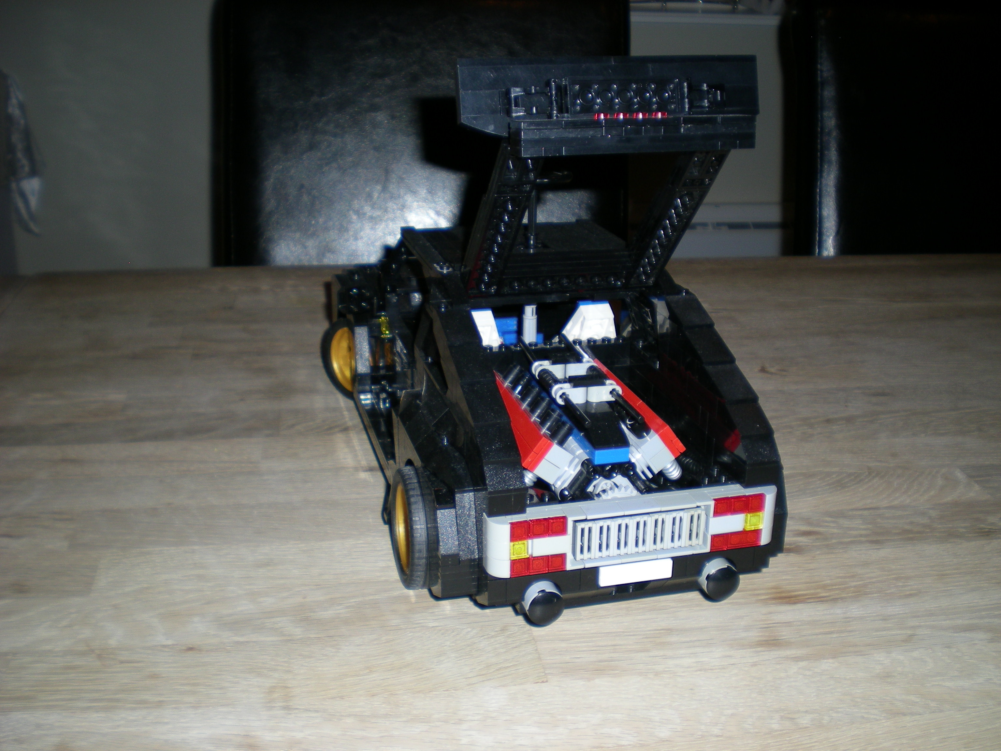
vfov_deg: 37.7
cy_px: 376
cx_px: 500
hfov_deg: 49.0
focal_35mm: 38
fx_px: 1099
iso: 50
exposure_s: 1/60
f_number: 3.1
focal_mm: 6.3
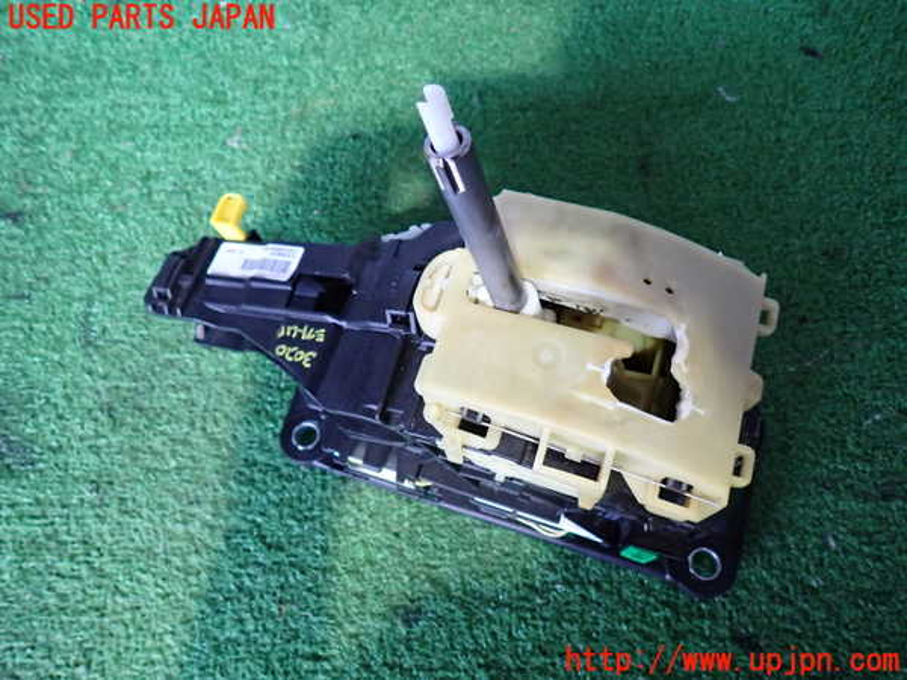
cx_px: 454
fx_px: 655
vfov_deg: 54.9
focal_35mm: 25
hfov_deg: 69.4
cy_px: 340
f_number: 2
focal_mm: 4.5
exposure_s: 1/30
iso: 500
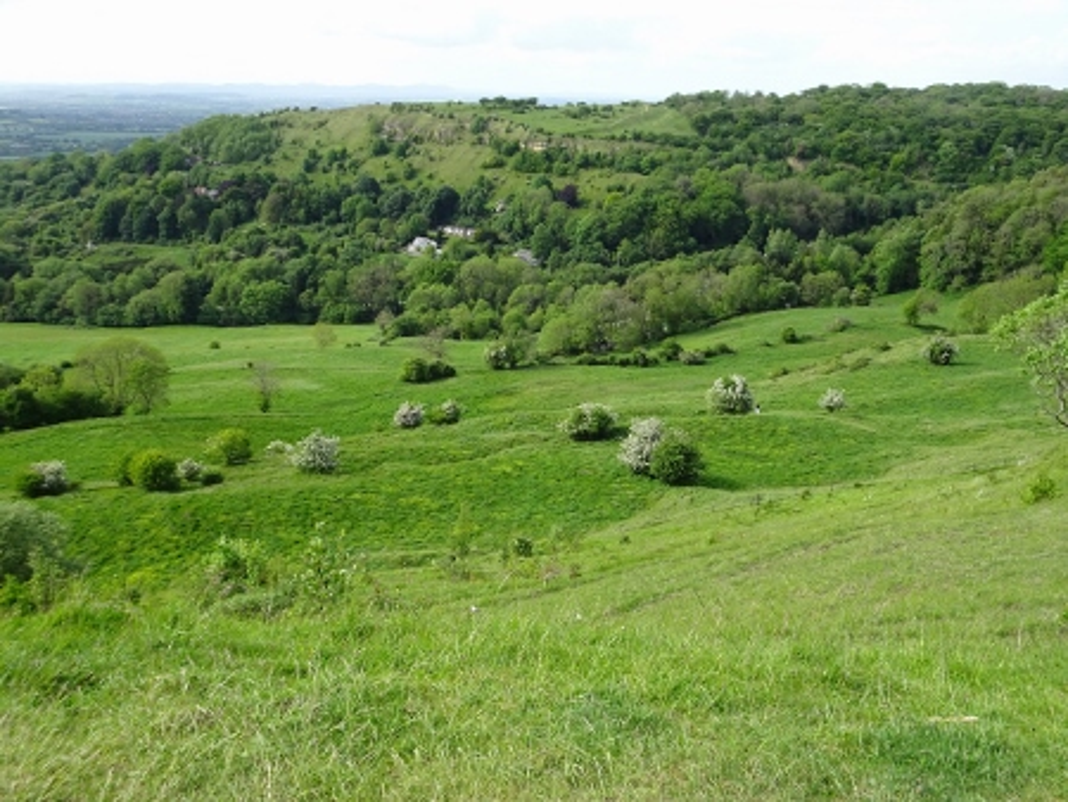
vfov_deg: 46.8
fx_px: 926
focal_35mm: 30
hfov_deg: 59.9
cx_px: 534
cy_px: 401
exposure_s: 1/250
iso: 80
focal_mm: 5.09
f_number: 3.5
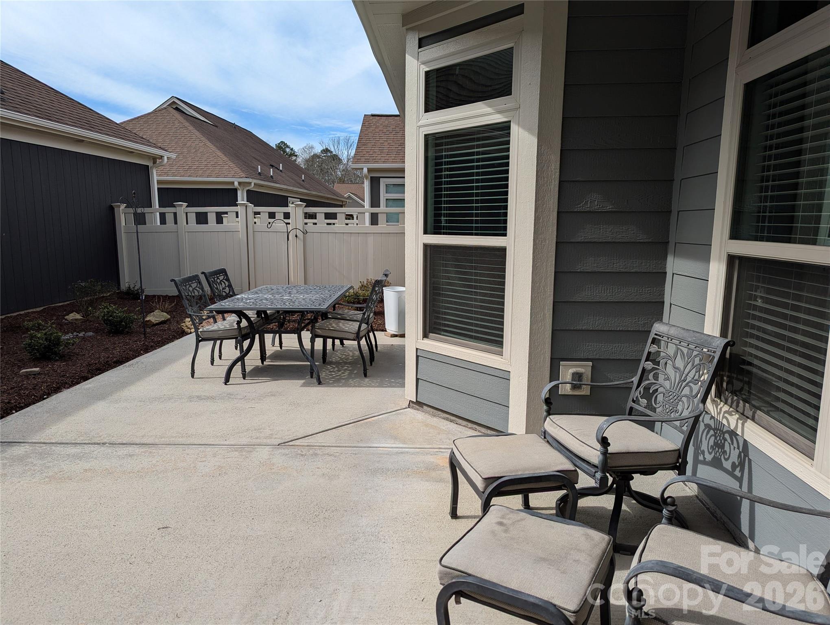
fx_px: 576
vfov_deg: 56.9
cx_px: 415
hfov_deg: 71.5
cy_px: 312
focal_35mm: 24
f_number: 1.85
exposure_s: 1/1984
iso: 47
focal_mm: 6.81
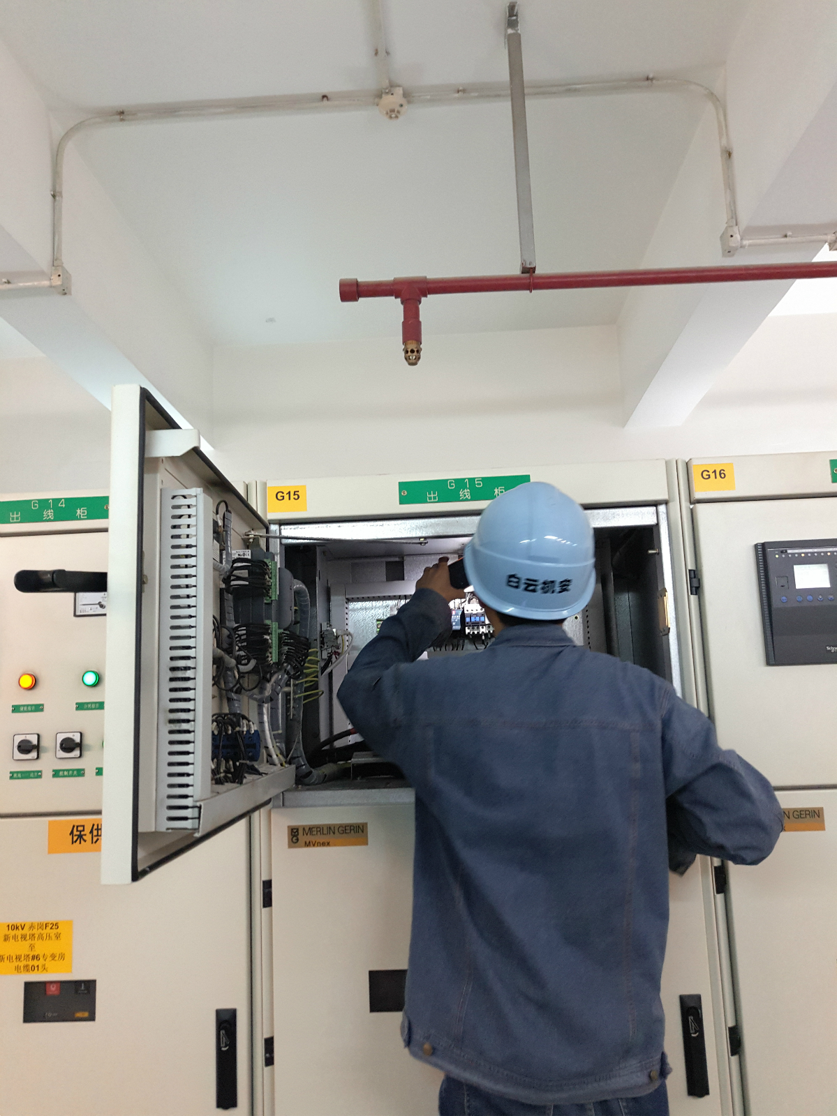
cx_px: 418
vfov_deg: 58.4
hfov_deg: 45.4
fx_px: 1000
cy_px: 558
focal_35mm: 31
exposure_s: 1/33
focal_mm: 4.73
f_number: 2.2
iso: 320
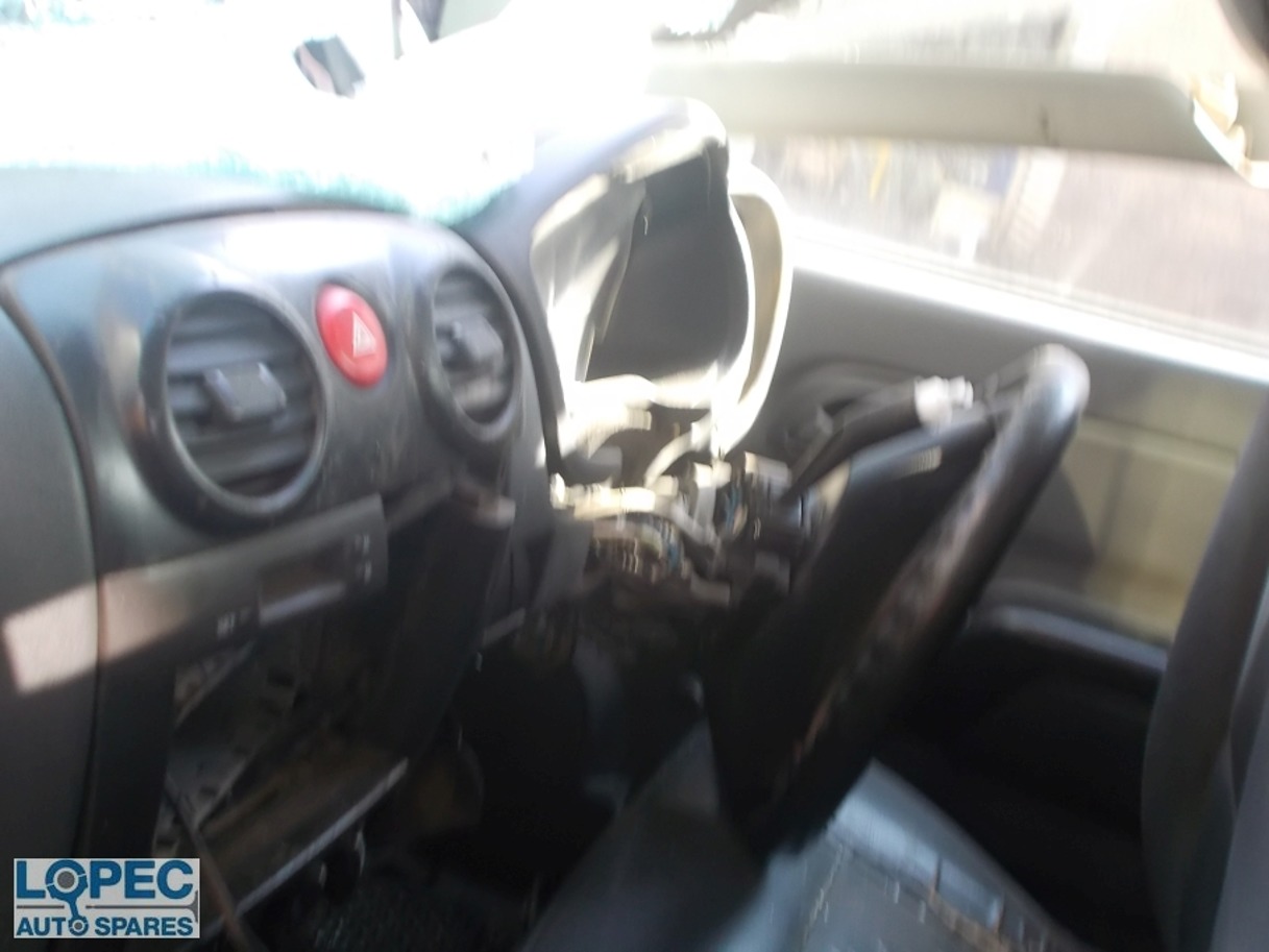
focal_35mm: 44
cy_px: 476
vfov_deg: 32.9
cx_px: 634
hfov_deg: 42.9
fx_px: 1613
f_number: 4.2
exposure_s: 1/30
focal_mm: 7.9
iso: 200
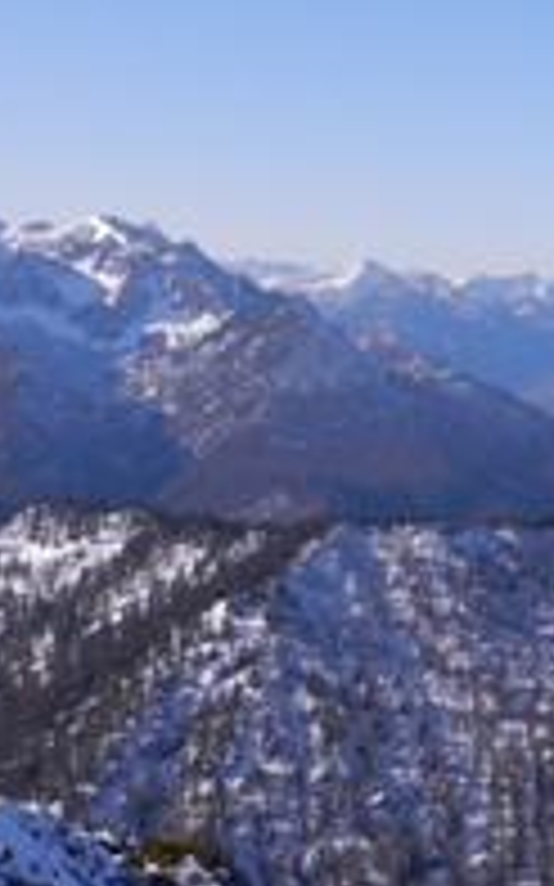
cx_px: 595
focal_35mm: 100
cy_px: 135
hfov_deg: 12.9
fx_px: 2417
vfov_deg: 20.5
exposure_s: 1/1600
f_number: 3.6
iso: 160
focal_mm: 5.1
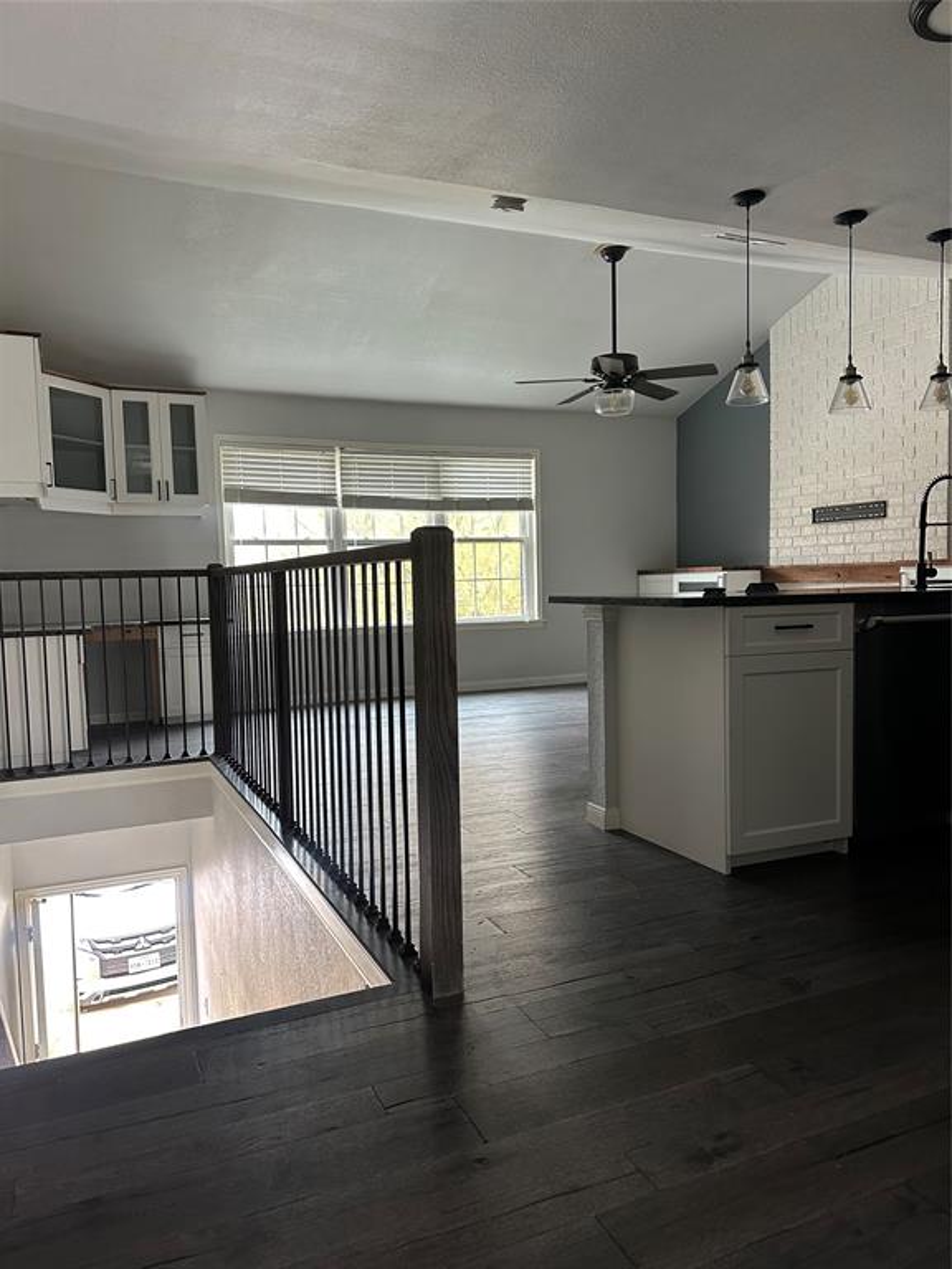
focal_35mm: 24
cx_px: 476
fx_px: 880
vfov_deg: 71.6
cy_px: 634
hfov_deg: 56.8
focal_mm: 6.86
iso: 250
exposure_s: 1/60
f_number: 1.78
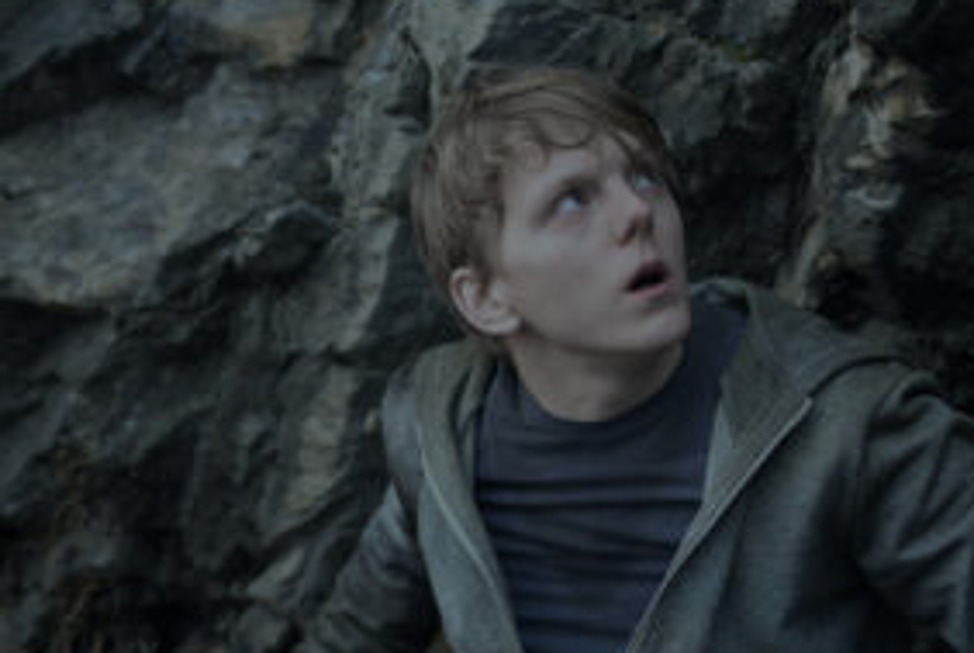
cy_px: 529
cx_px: 145
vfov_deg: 11.1
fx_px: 3360
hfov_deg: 16.3
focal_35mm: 124
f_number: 2.8
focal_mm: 70
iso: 2000
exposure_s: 1/250
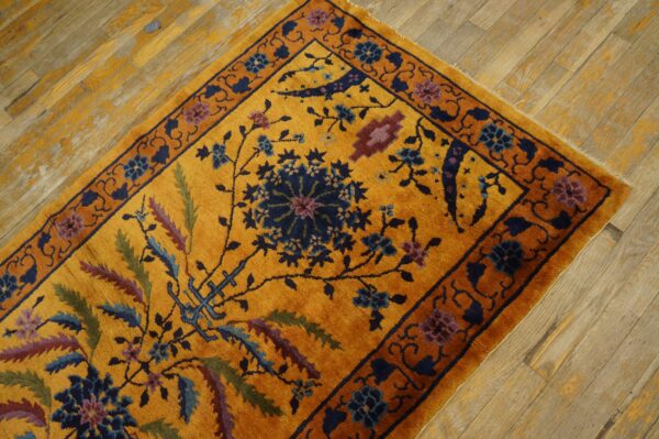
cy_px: 220
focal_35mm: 27
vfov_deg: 47.9
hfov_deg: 67.4
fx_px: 494
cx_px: 330
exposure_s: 1/60
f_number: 4
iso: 800
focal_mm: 18
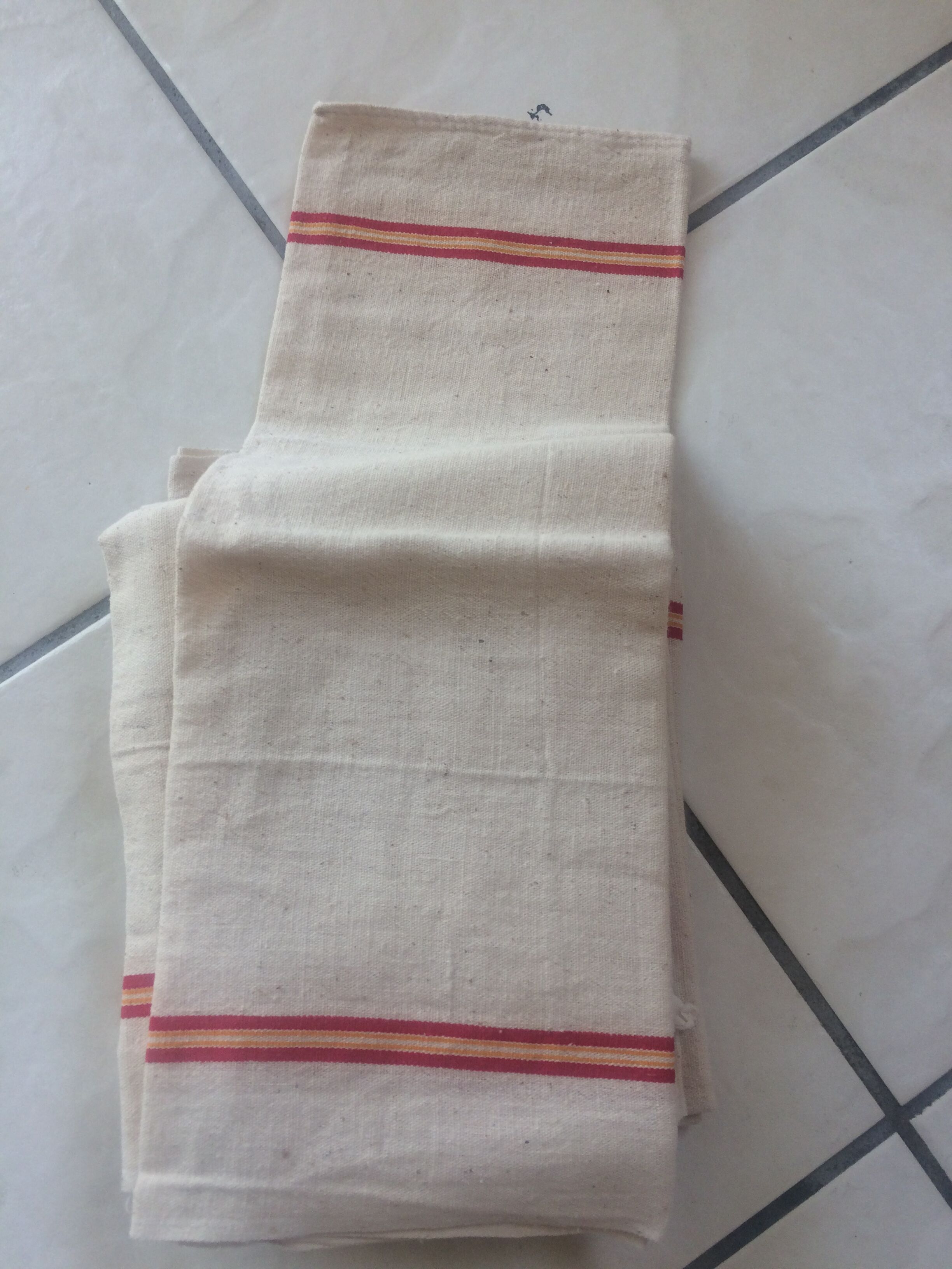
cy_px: 634
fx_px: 1063
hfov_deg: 48.2
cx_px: 476
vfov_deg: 61.7
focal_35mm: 29
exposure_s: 1/157
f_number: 2.2
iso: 32
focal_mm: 4.15
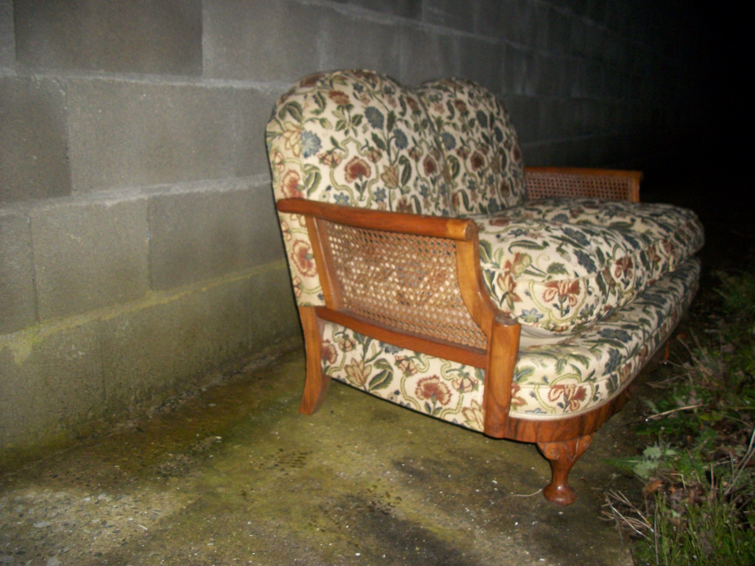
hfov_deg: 56.8
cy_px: 283
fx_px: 698
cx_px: 378
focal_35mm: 32
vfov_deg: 44.2
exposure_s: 1/60
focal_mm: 5.7
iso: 250
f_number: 2.9
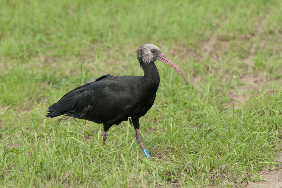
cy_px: 94
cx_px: 141
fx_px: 1880
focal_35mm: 240
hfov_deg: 8.6
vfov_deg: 5.7
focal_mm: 88.4
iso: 125
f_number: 4.4
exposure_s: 1/400
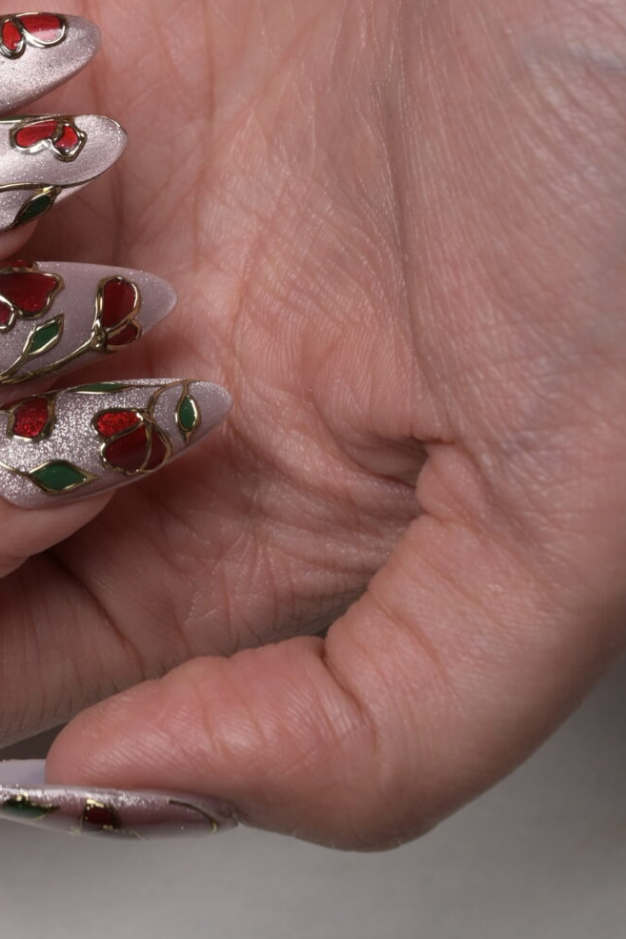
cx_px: -125
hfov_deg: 7.5
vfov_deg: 11.2
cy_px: -18
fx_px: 4745
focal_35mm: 182
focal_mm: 70
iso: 160
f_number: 9
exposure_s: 1/160
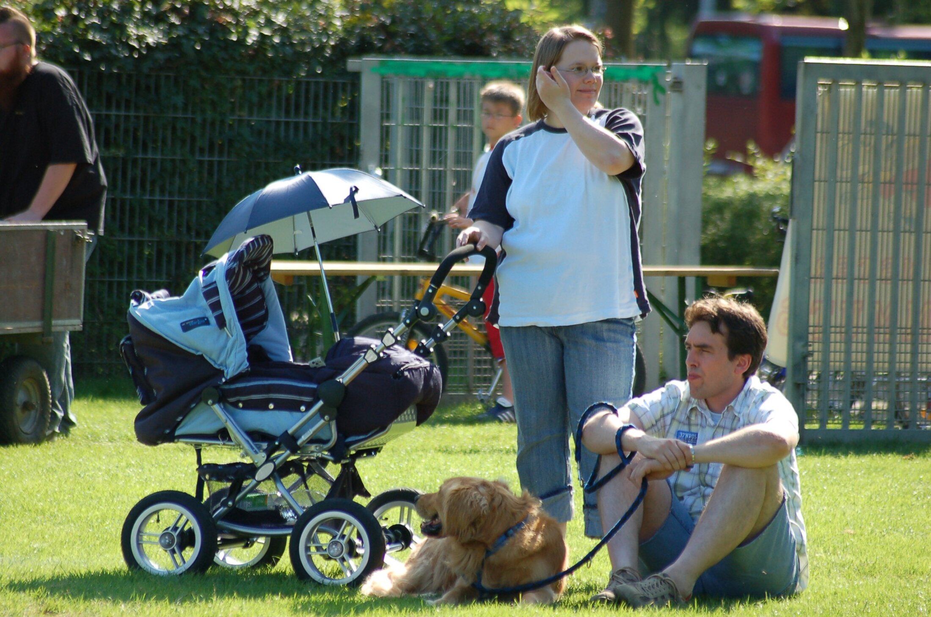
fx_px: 7550
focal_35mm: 292
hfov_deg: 7.1
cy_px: 308
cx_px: 466
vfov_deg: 4.7
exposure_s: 1/800
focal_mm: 195
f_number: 5
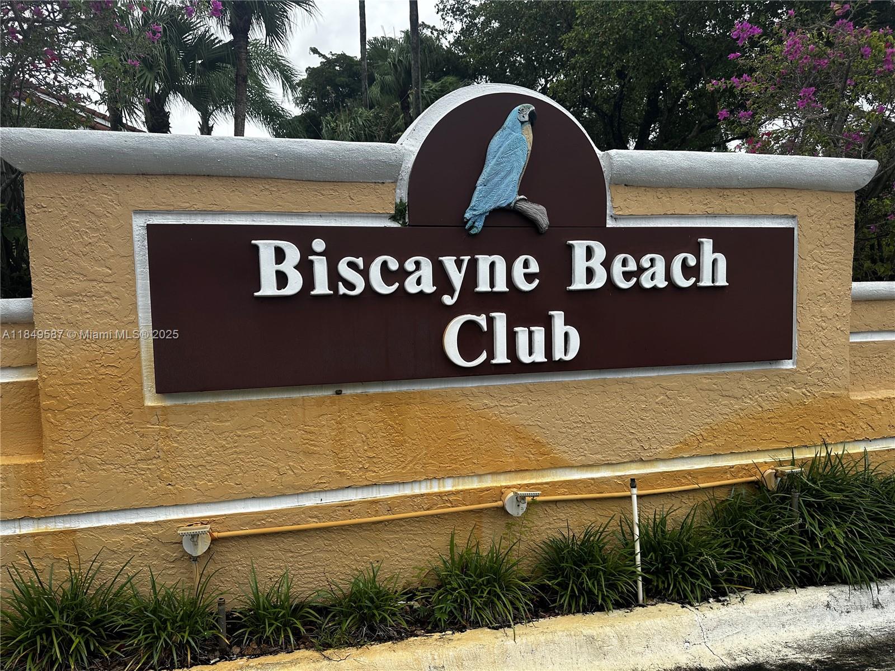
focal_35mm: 24
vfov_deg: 56.8
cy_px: 336
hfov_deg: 71.6
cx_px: 448
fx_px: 621
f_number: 1.78
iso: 80
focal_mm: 6.86
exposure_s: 1/2028
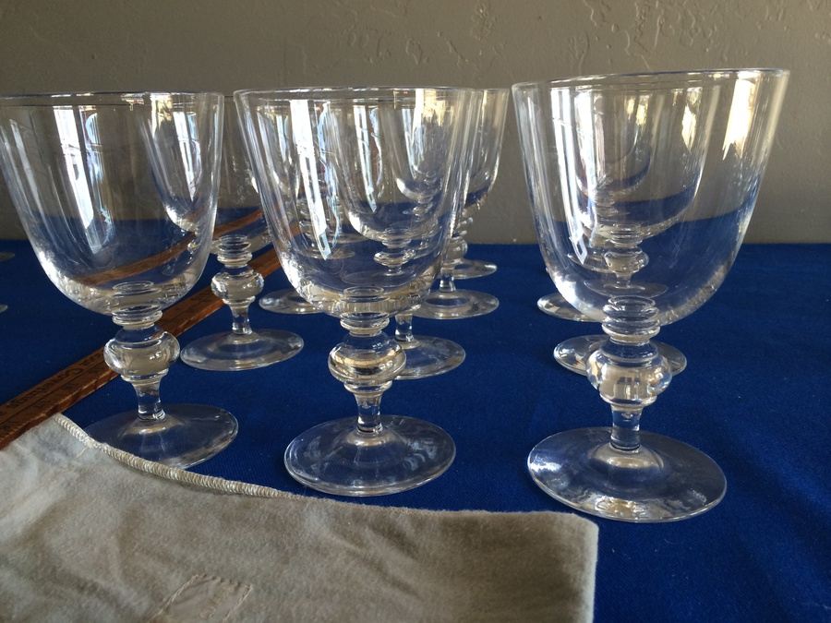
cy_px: 312
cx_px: 416
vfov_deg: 46.8
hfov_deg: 60.0
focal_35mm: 30
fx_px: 720
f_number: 2.2
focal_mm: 4.12
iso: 40
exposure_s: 1/30
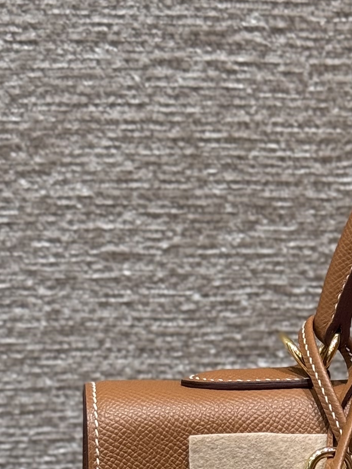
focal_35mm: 157
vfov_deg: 12.3
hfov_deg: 9.2
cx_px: 559
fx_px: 2128
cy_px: 579
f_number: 1.78
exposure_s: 1/84
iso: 100
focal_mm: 6.76
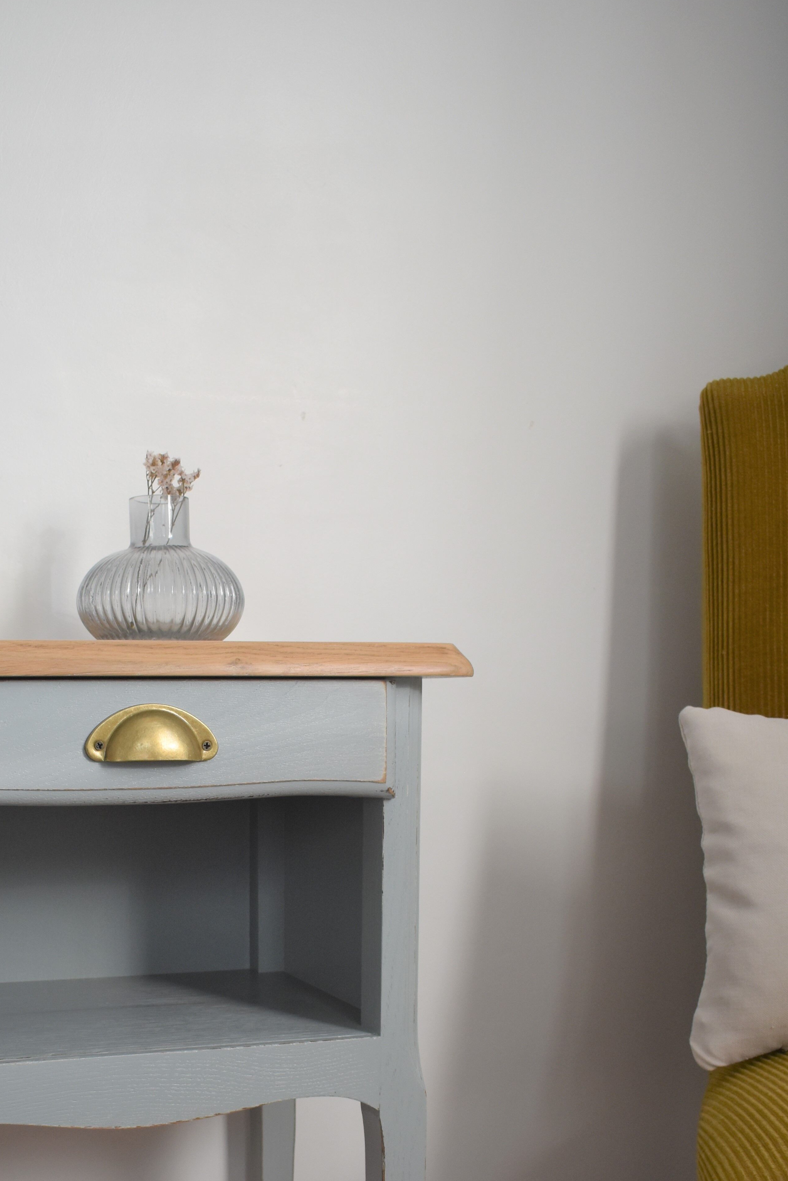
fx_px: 1543
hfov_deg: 28.2
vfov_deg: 40.7
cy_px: 892
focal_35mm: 47
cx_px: 201
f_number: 3.5
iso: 400
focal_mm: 20
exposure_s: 1/250
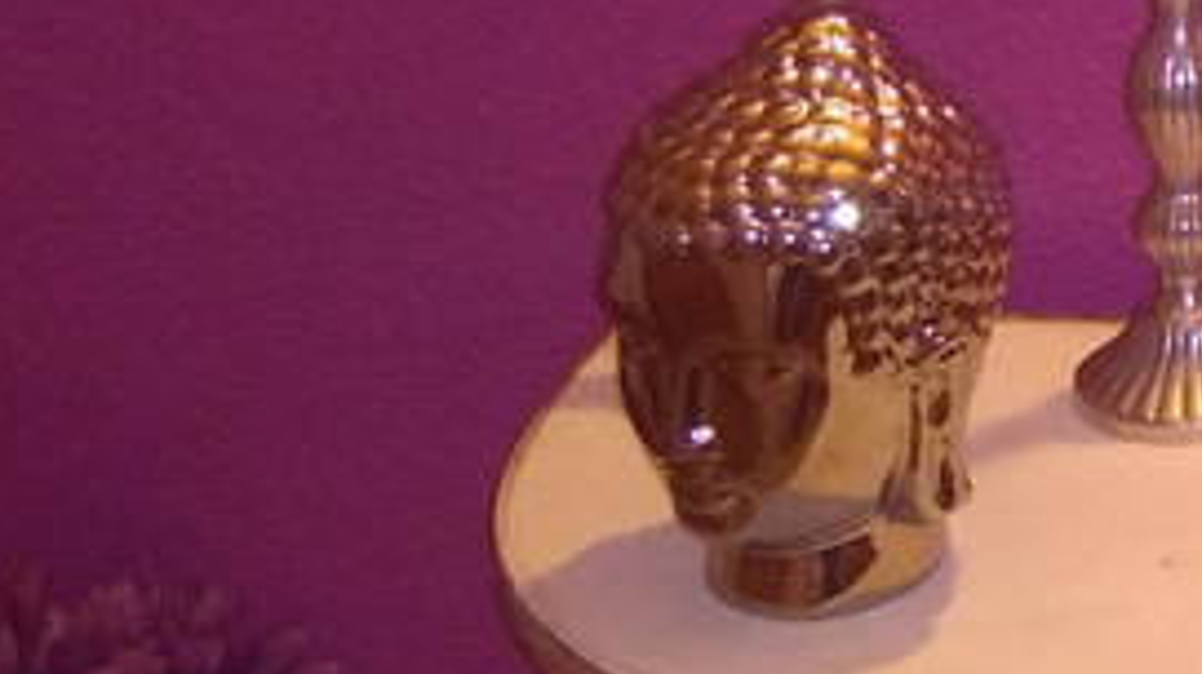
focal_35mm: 89
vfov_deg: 13.3
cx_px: 1734
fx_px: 2835
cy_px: -53
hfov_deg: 20.8
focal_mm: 2.34
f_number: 2.2
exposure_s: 1/33
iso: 800
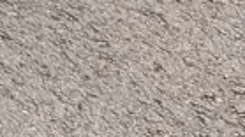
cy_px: -278
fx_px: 1325
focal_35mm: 204
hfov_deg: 8.4
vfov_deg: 5.6
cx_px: -550
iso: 32
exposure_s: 1/579
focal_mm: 4.25
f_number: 1.8
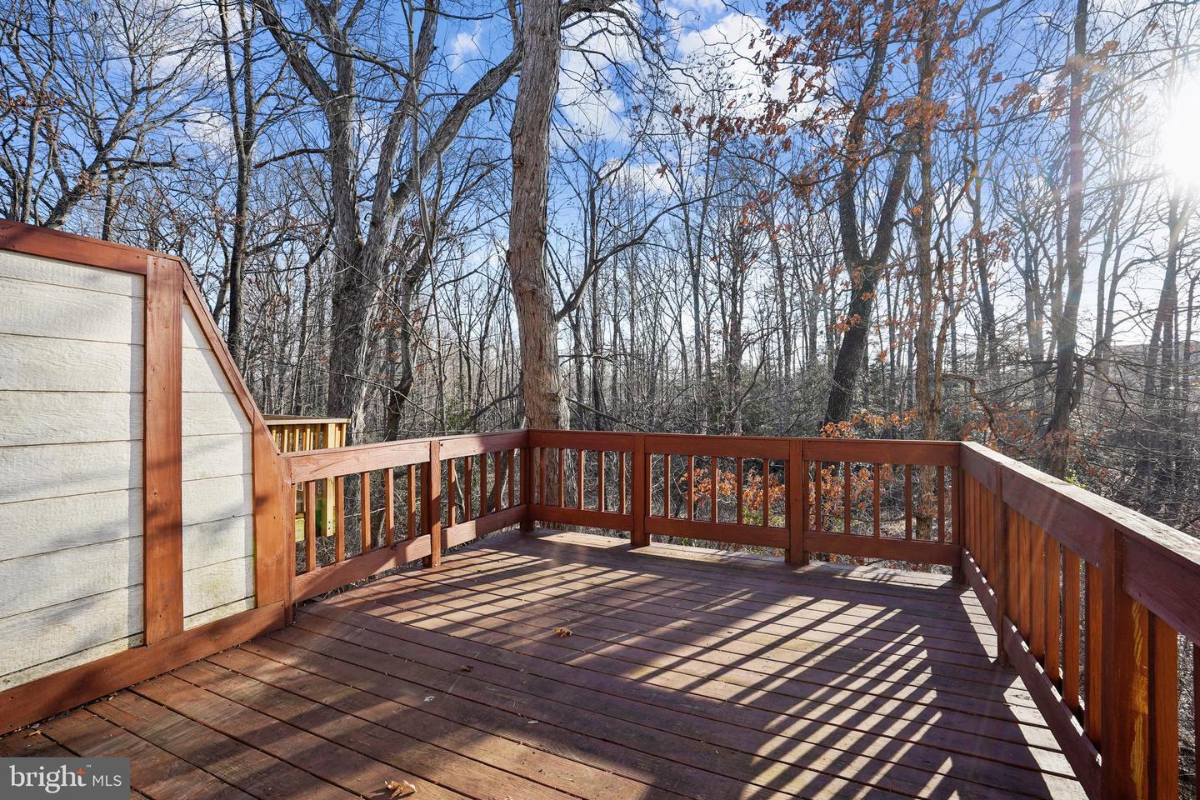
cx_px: 600
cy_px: 400
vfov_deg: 73.7
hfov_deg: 96.7
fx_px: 533
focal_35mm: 16
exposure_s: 1/60
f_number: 8
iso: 100
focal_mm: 16
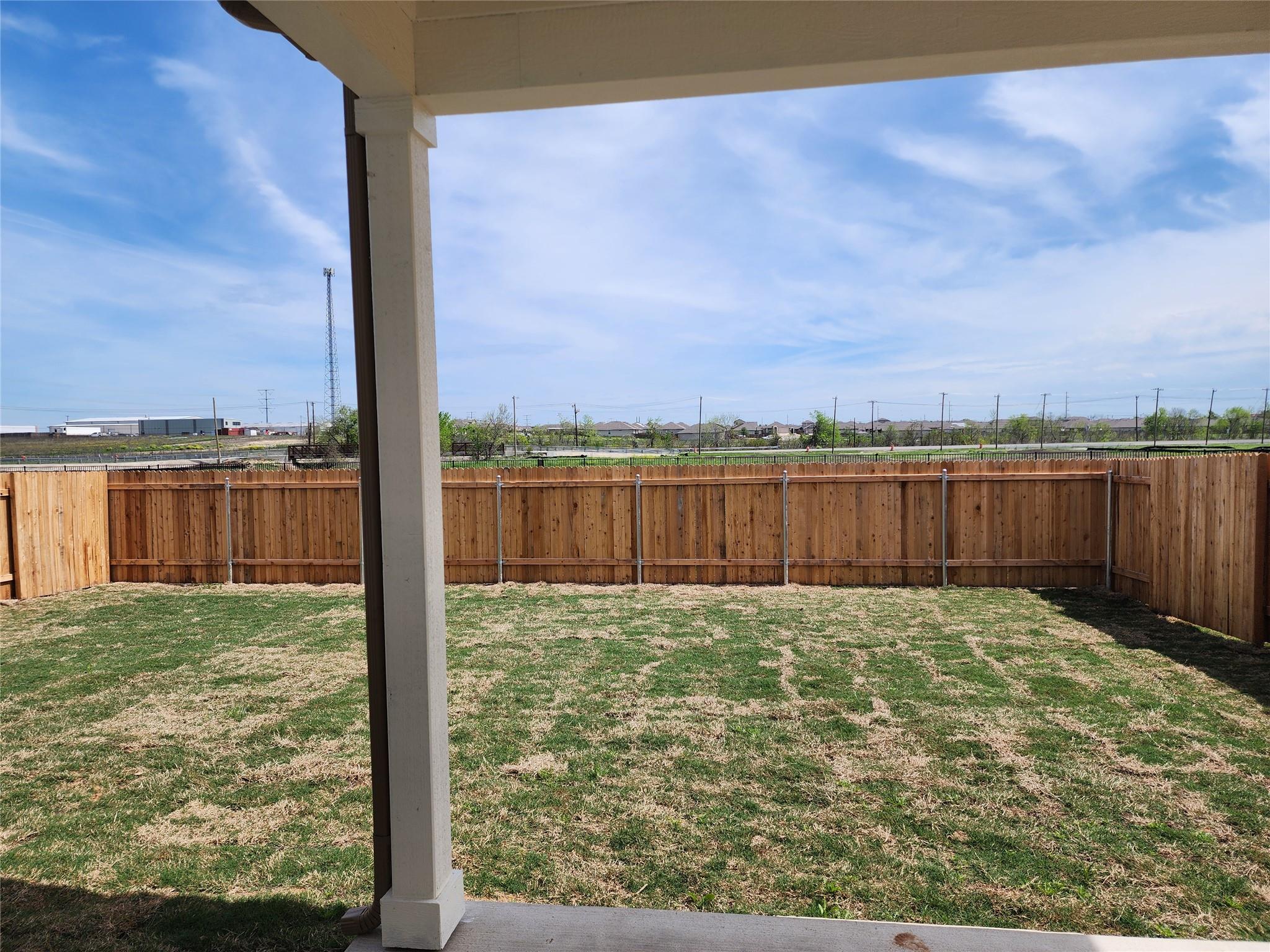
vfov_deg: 58.9
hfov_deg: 73.9
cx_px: 635
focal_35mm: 23
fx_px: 844
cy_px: 476
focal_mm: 6.4
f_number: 1.8
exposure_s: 1/1513
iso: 12
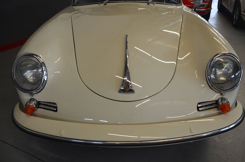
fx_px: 217
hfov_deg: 58.8
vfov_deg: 40.9
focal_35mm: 32
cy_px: 80
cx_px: 126
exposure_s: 1/50
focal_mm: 20
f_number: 3.5
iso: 800
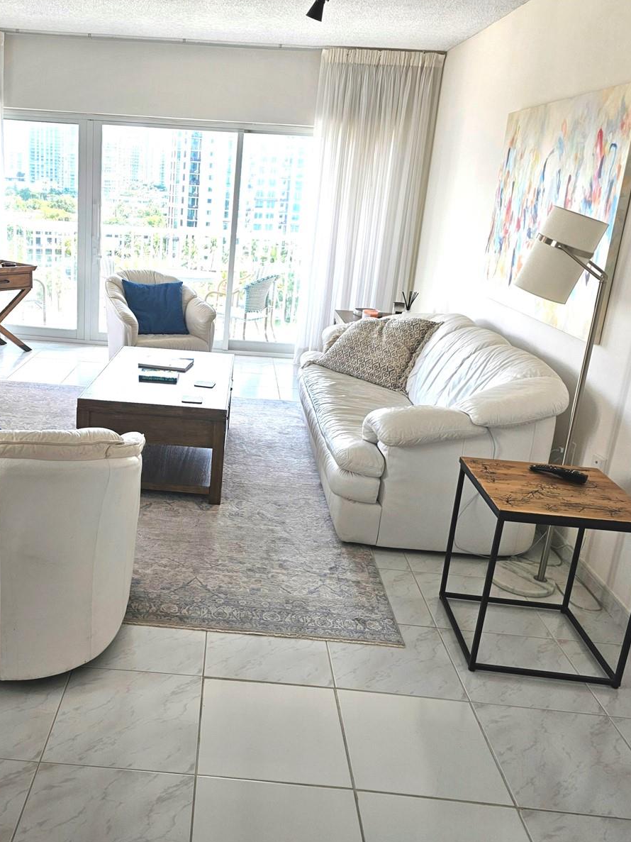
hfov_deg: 44.4
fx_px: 754
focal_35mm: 31
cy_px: 420
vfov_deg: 58.4
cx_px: 183
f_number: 1.7
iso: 25
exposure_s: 1/180
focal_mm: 6.3
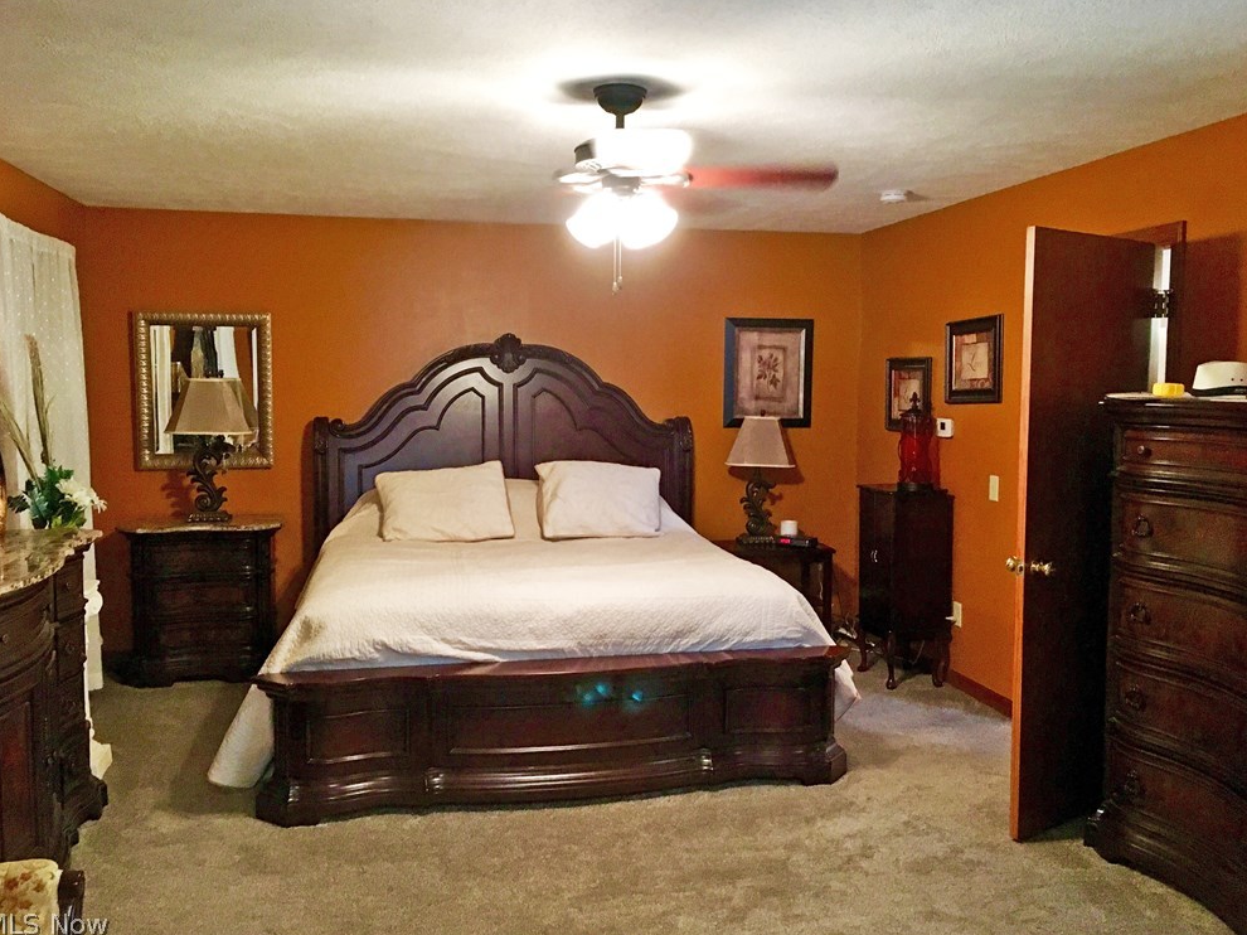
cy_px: 461
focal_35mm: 30
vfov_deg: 46.8
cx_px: 622
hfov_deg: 60.0
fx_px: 1080
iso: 200
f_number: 2.2
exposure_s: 1/15
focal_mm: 4.15
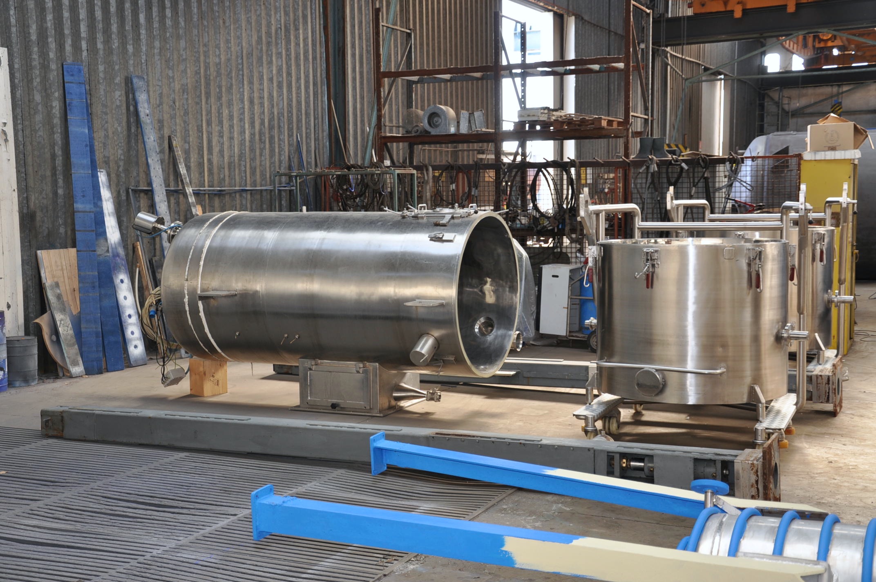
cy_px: 291
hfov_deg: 41.2
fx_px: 1167
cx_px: 438
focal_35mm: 48
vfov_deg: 28.0
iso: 200
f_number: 4.2
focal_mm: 32
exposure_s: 1/60
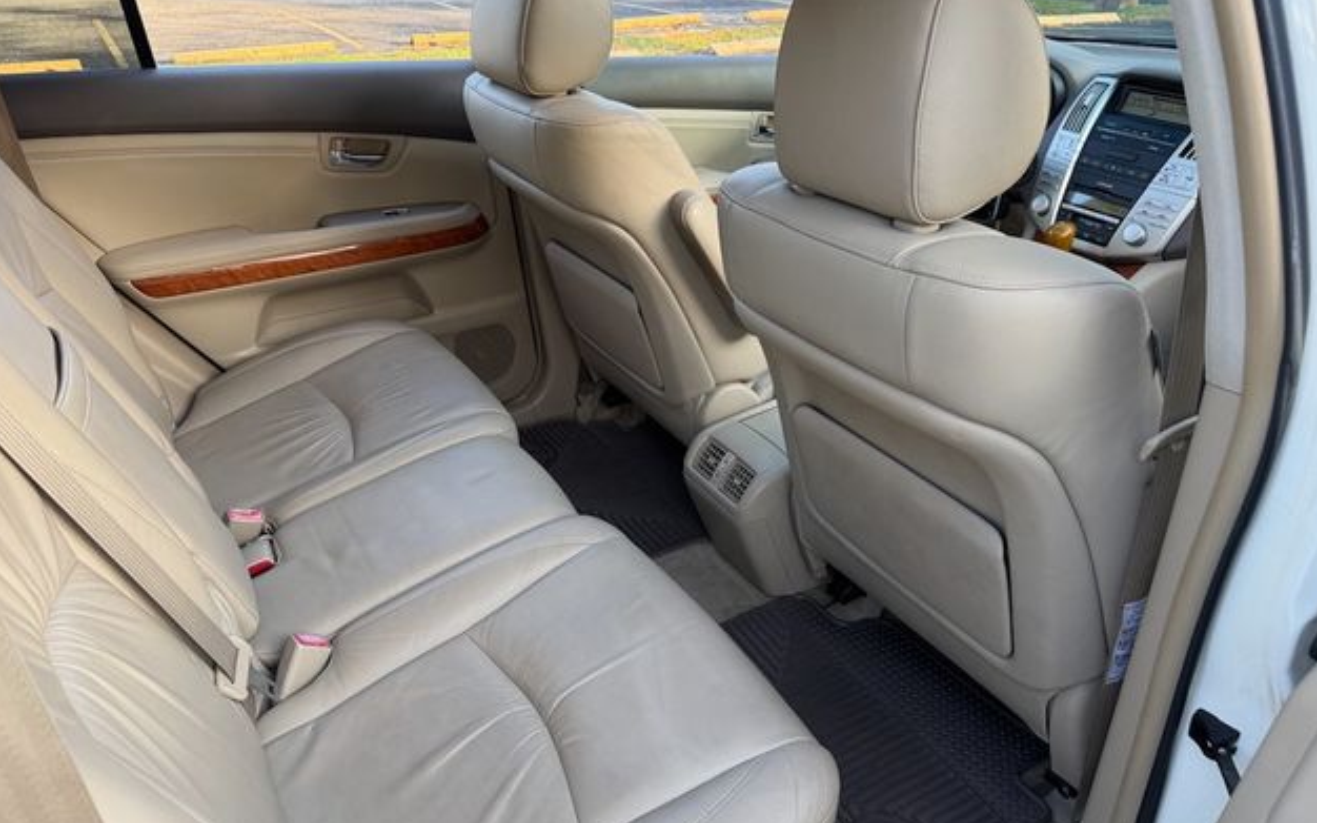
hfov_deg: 70.4
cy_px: 431
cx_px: 665
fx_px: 933
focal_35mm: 26
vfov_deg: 47.6
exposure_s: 1/217
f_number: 1.78
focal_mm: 6.76
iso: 80
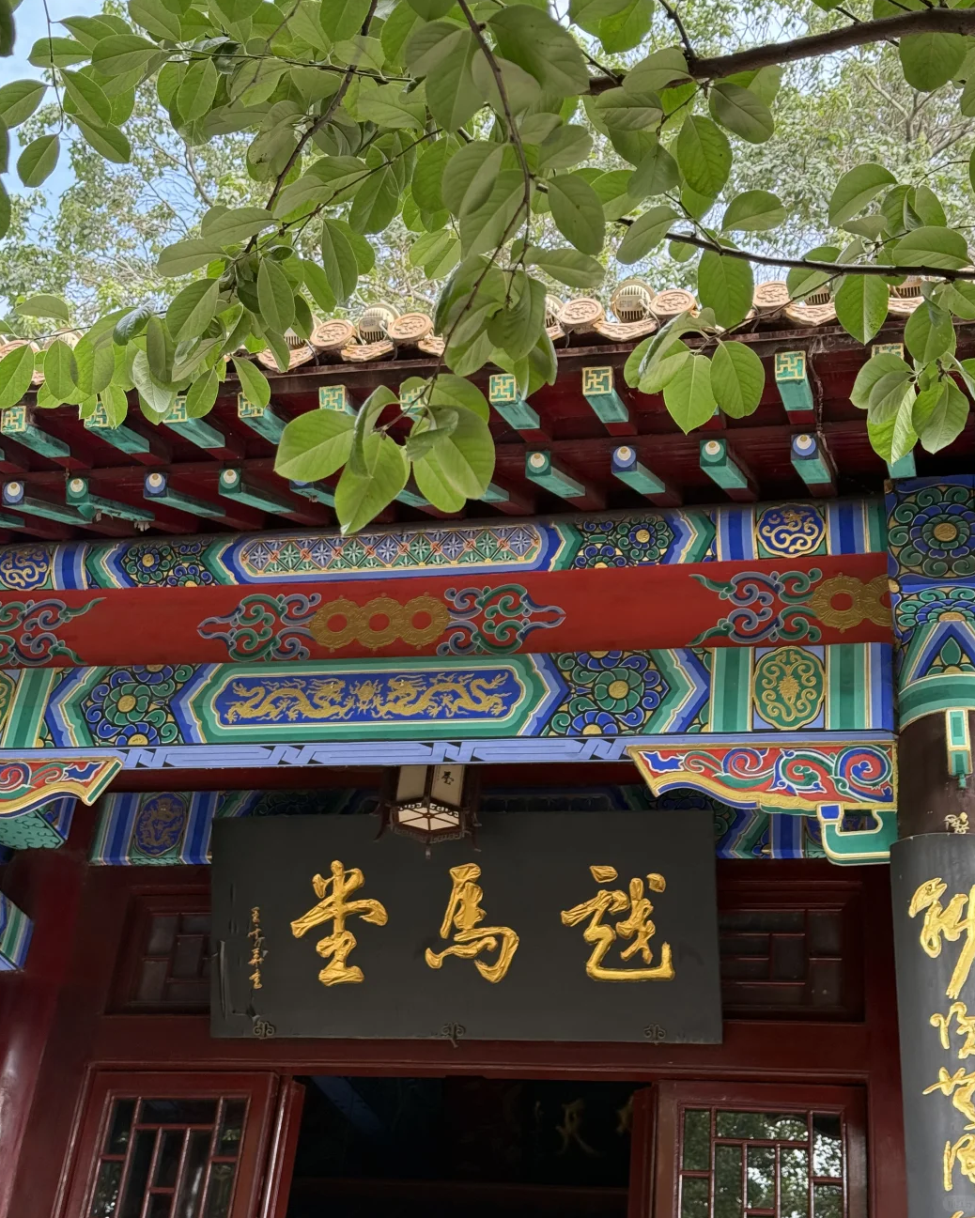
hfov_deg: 29.1
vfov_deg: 36.0
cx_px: 478
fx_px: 1875
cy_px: 544
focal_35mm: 52
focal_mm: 6.76
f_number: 1.78
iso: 100
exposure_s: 1/242
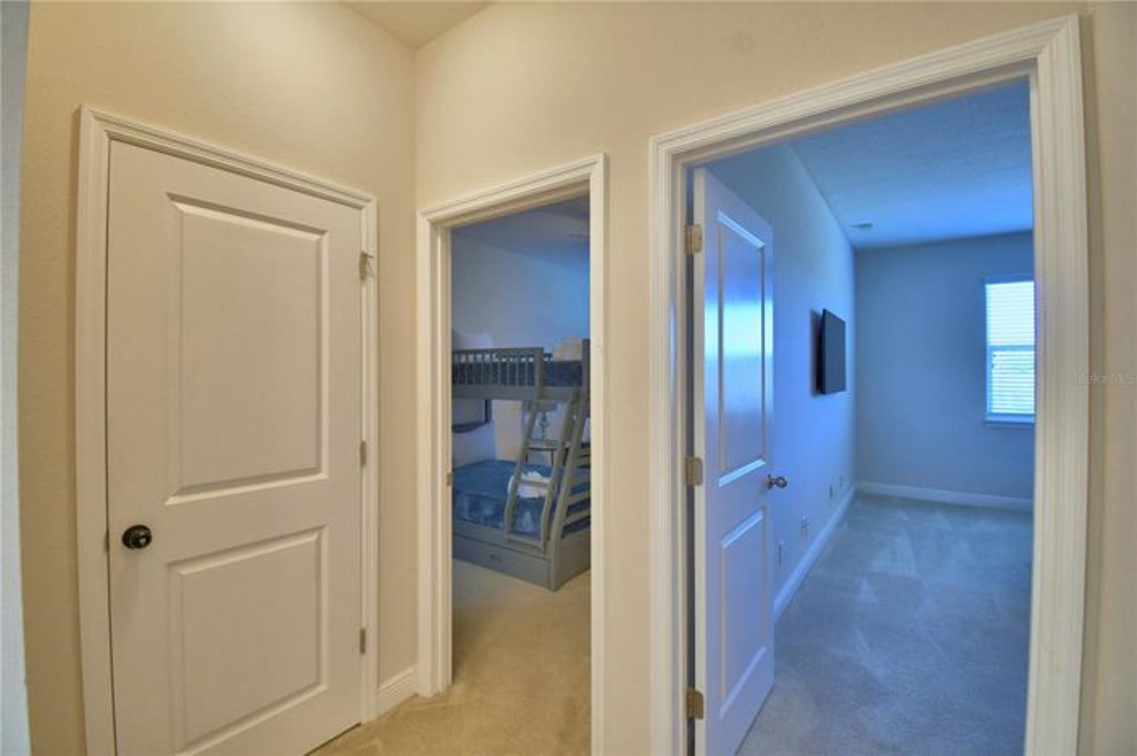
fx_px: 473
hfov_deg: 100.4
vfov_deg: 77.2
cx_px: 568
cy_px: 378
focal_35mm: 15
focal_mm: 10
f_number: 4.5
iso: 400
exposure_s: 1/50
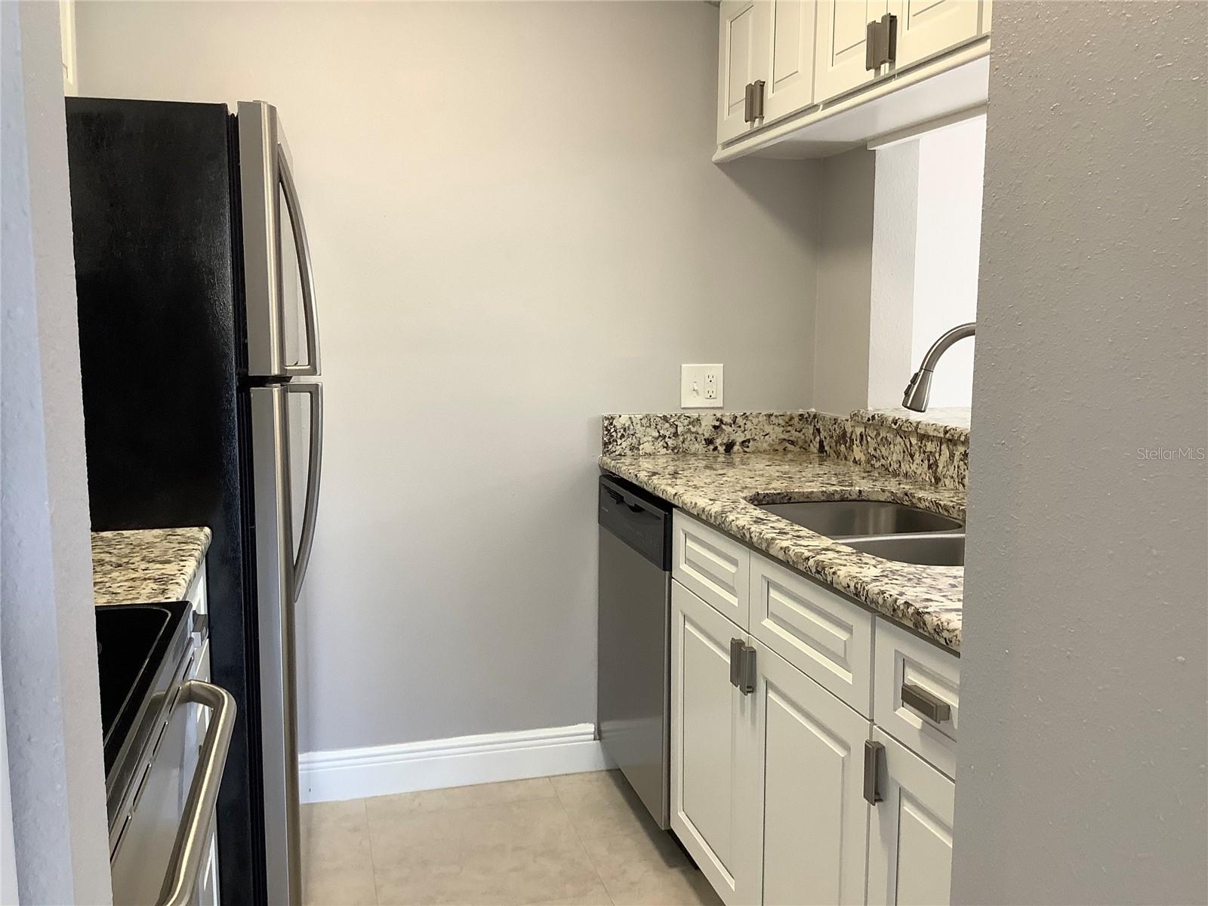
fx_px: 1082
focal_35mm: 31
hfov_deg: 58.4
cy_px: 453
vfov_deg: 45.4
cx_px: 604
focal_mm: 3.3
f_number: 2.4
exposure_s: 1/60
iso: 100
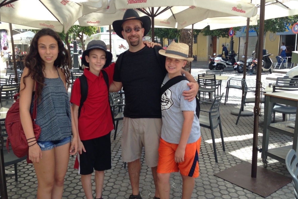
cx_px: 148
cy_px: 106
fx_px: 290
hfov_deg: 54.4
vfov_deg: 37.8
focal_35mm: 35
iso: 50
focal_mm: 4.12
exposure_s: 1/296
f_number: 2.4
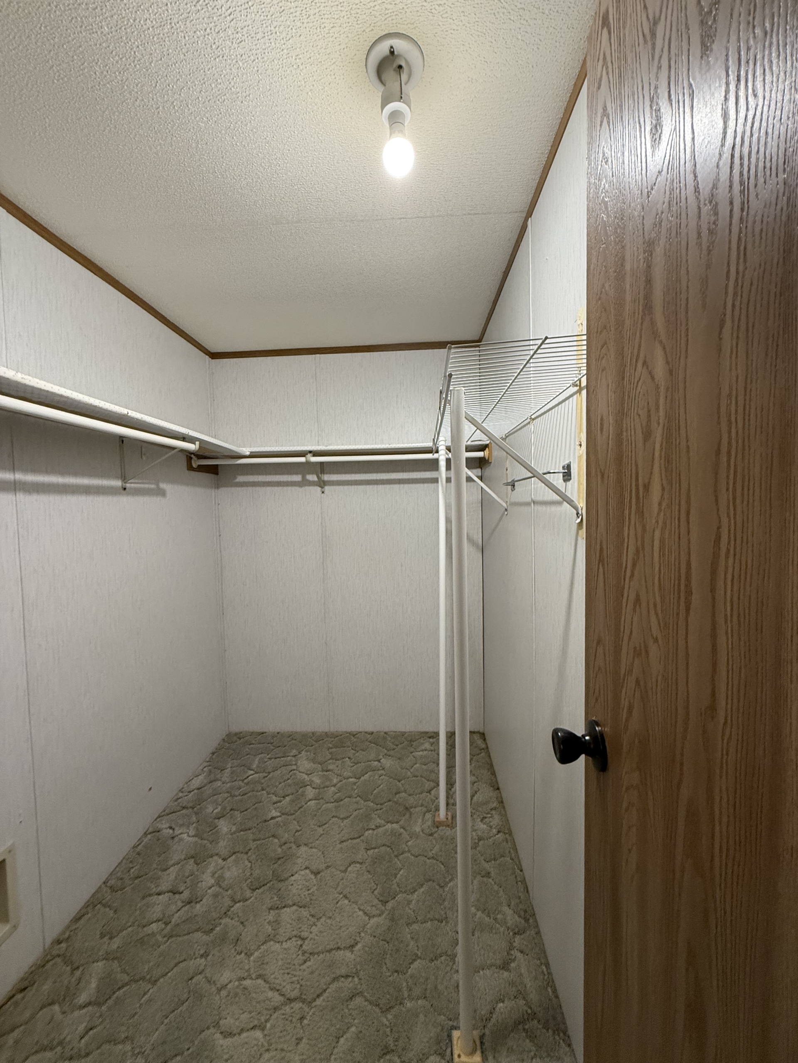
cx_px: 399
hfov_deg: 85.7
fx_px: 430
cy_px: 532
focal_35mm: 14
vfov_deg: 102.1
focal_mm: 2.22
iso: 320
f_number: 2.2
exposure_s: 1/60
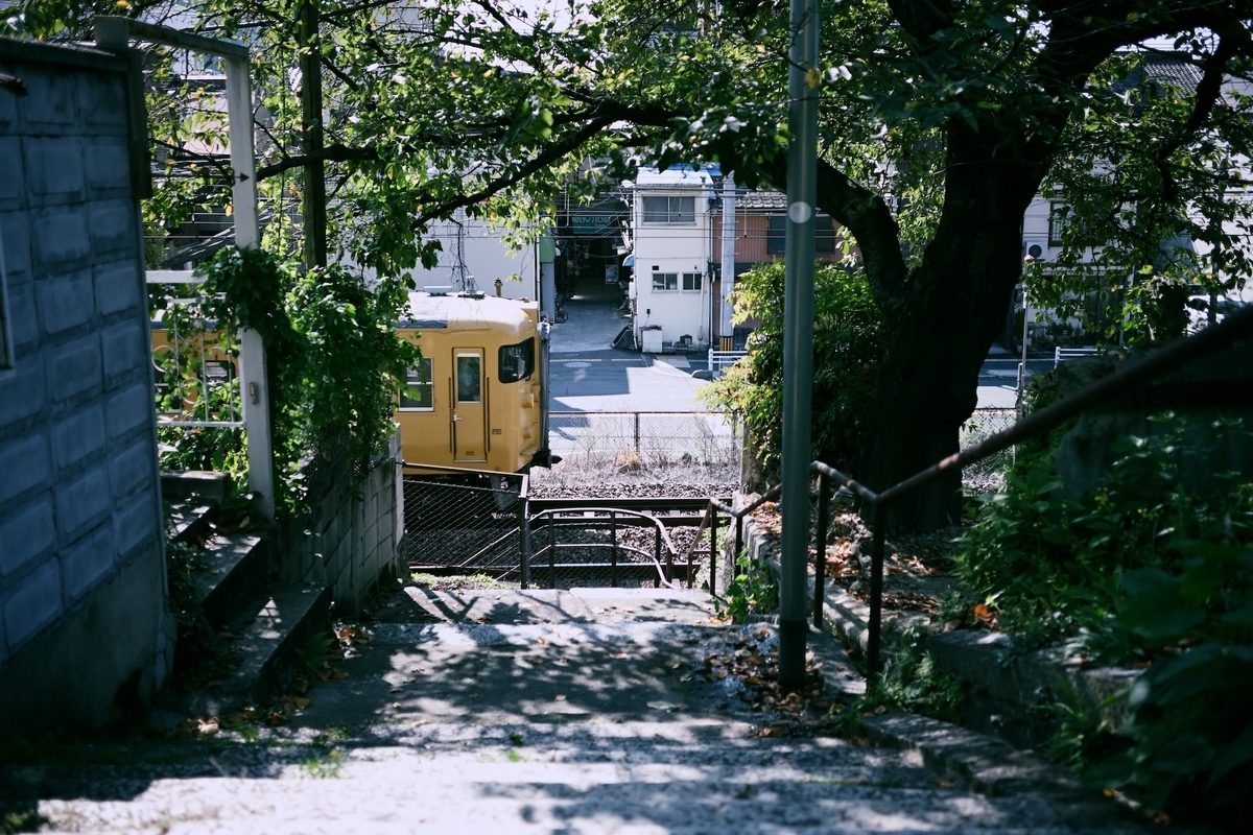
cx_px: 626
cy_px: 418
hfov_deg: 53.1
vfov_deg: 36.9
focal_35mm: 36
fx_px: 1253
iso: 100
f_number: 1.7
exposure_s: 1/2000
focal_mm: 24
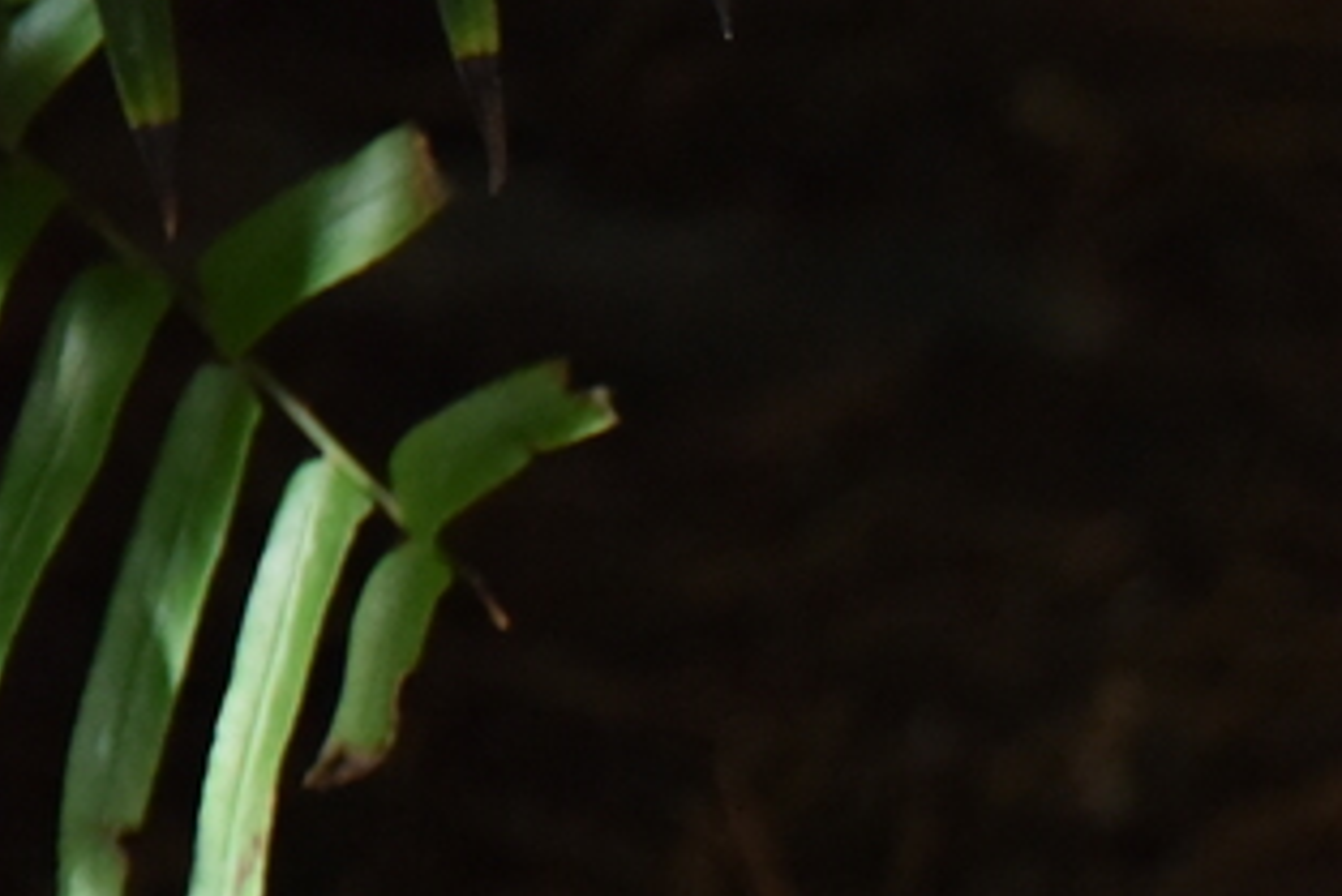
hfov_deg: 1.7
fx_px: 45796
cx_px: 2663
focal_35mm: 1228
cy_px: 1252
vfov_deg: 1.1
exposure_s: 1/640
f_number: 5.6
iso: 4500
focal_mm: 300
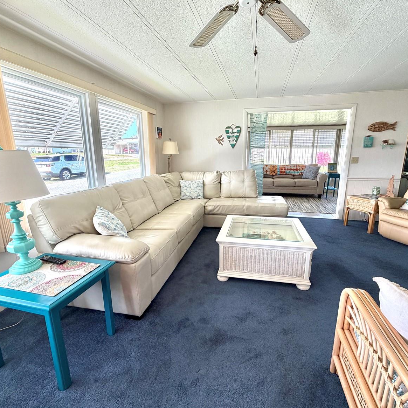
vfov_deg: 84.0
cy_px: 201
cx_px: 208
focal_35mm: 17
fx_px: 227
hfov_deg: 84.0
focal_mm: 2.22
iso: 80
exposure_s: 1/120
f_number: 2.2
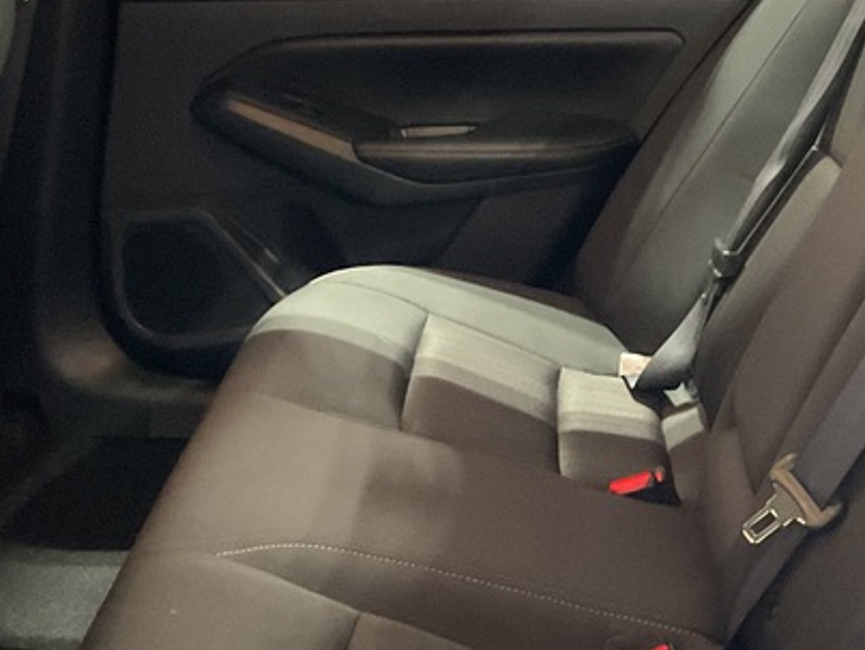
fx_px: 1726
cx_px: 494
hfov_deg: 28.1
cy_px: 333
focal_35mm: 69
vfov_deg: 21.3
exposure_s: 1/33
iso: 320
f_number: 1.8
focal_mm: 3
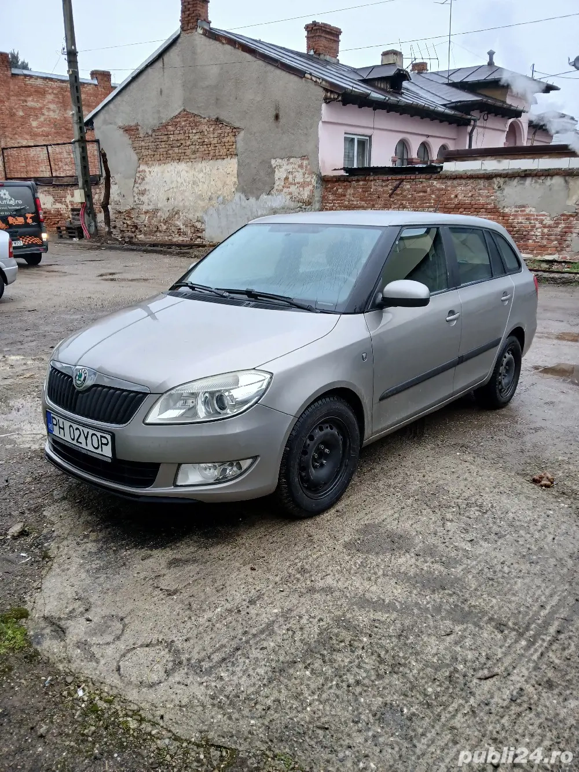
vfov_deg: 67.3
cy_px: 386
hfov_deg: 53.1
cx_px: 290
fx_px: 580
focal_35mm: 26
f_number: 1.8
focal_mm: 3.98
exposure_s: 1/50
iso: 20
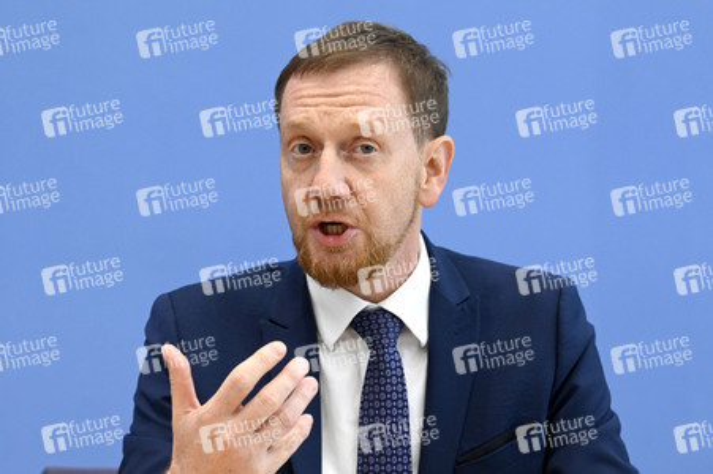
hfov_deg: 18.6
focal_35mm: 110
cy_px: 237
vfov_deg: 12.4
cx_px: 356
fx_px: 2177
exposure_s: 1/640
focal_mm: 110
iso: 5000
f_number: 5.6
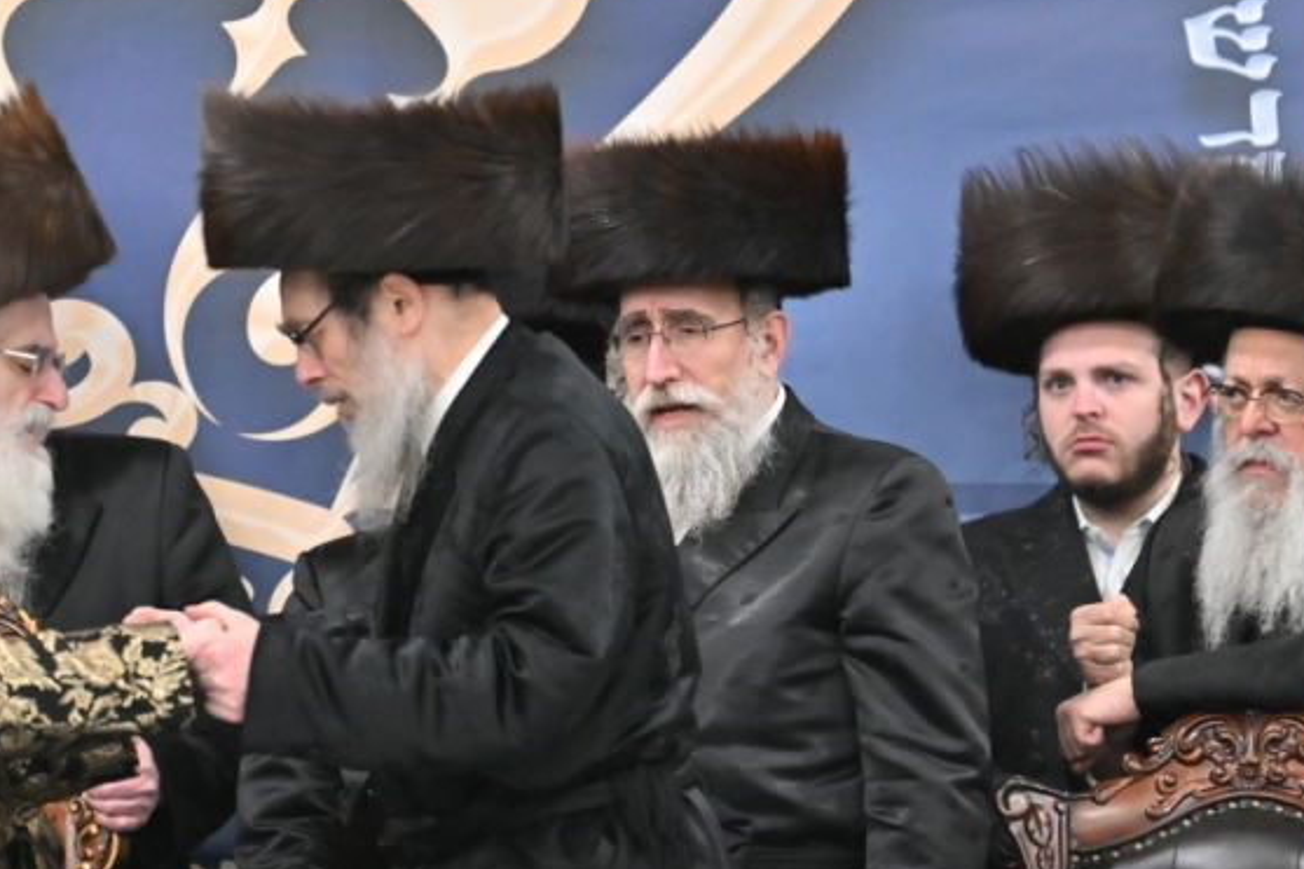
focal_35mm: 552
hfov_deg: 3.7
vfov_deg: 2.5
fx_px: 19988
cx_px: 178
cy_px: 426
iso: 1250
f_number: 2.8
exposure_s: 1/320
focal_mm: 200
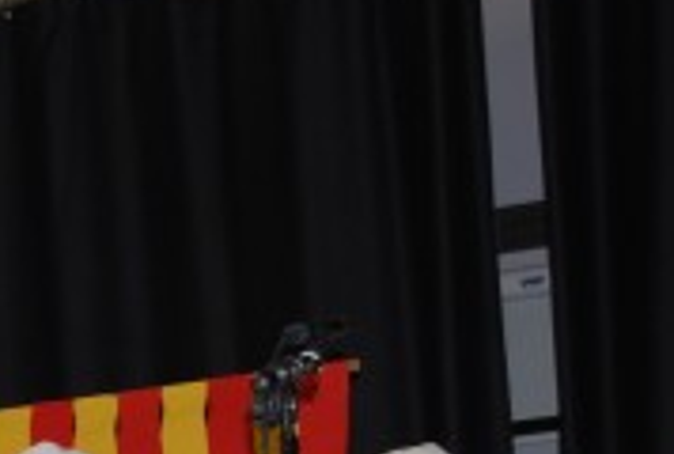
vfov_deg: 7.5
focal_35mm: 183
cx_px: -443
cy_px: 634
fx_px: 3438
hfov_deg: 10.7
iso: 320
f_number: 5
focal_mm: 34
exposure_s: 1/60
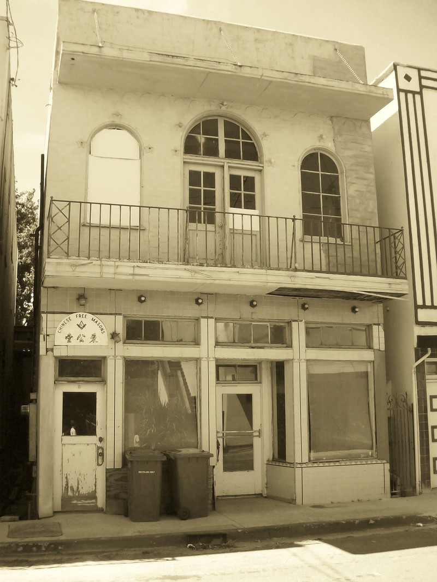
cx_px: 218
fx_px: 606
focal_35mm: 36
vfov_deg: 51.4
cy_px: 291
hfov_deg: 39.6
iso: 80
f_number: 2.7
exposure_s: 1/454
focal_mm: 6
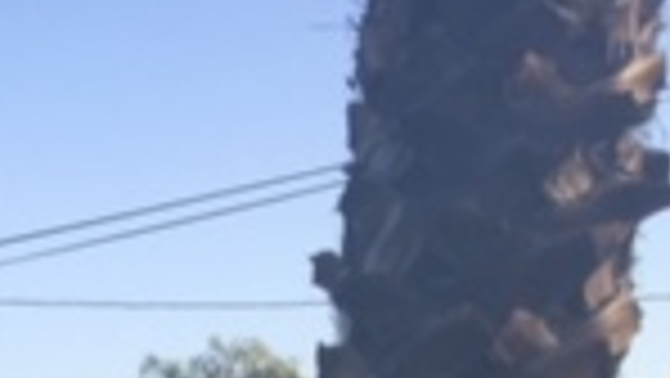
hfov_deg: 13.7
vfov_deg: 8.2
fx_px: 2417
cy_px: 896
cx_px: -607
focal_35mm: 136
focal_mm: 4.15
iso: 25
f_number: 2.2
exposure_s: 1/587
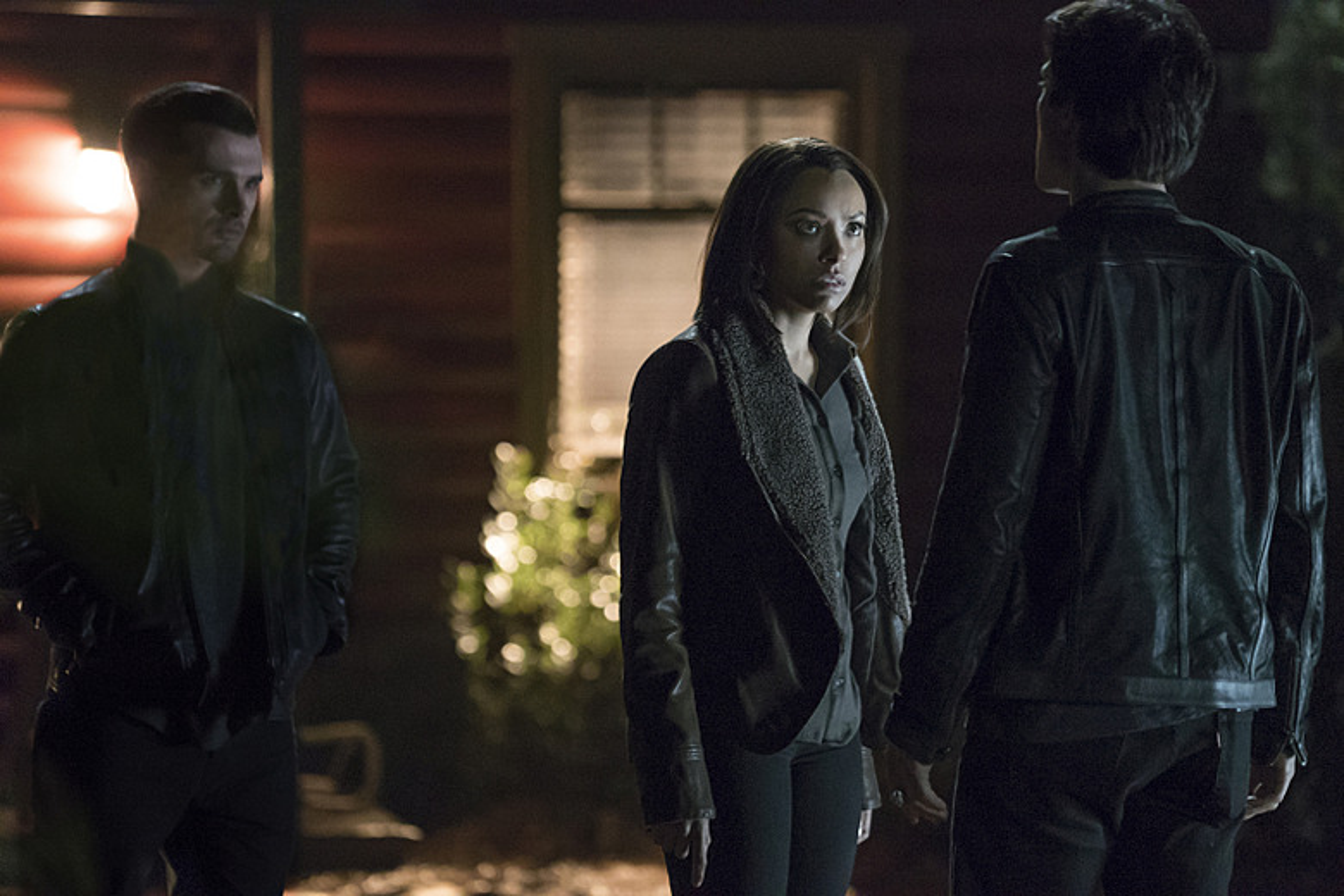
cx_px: 672
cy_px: 448
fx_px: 7466
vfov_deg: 6.9
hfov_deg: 10.3
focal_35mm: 200
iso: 8000
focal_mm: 200
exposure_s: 1/60
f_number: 4
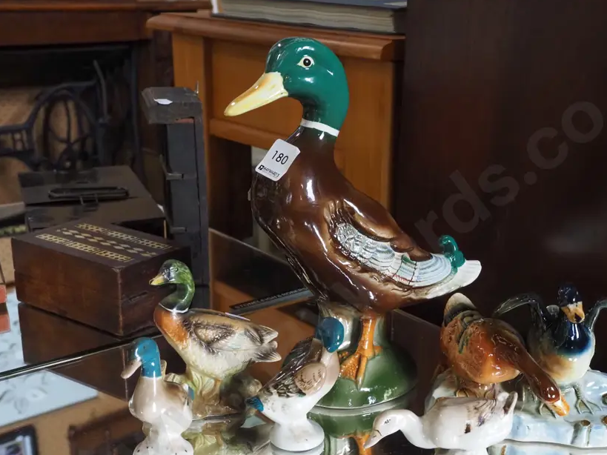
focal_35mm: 50
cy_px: 275
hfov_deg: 38.0
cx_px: 377
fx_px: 877
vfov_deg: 29.0
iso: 2500
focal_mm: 20
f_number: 5.6
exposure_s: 1/100
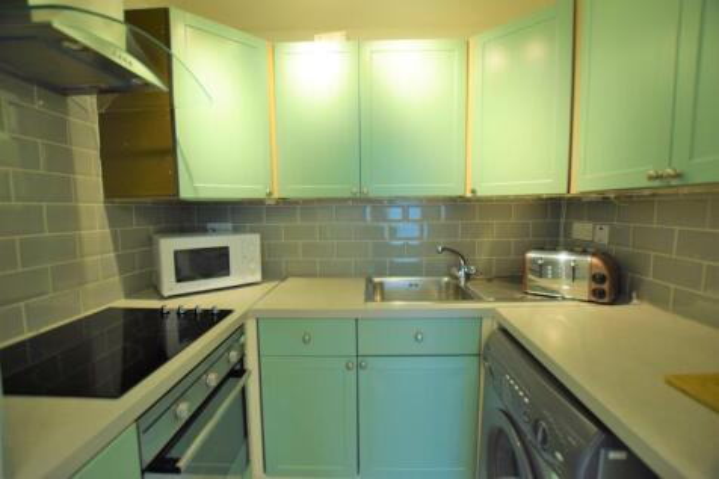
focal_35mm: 15
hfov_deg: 100.4
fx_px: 299
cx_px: 360
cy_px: 240
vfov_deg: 77.3
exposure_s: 1/125
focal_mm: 10
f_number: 3.5
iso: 640
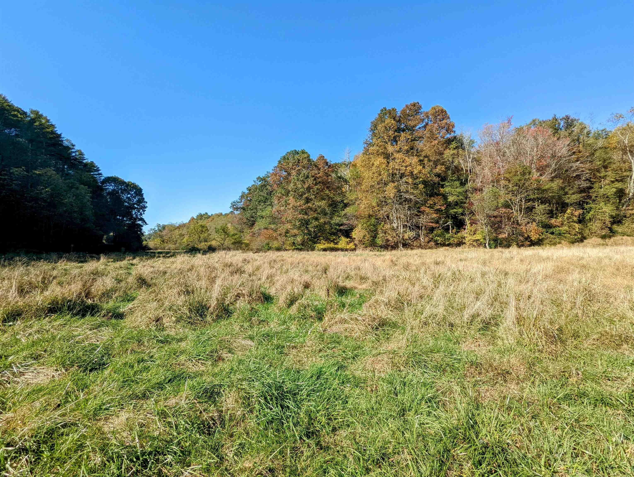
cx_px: 317
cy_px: 238
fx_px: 293
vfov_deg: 78.2
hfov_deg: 94.4
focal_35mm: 16
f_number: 2.2
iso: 53
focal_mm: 2.35
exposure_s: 1/1010
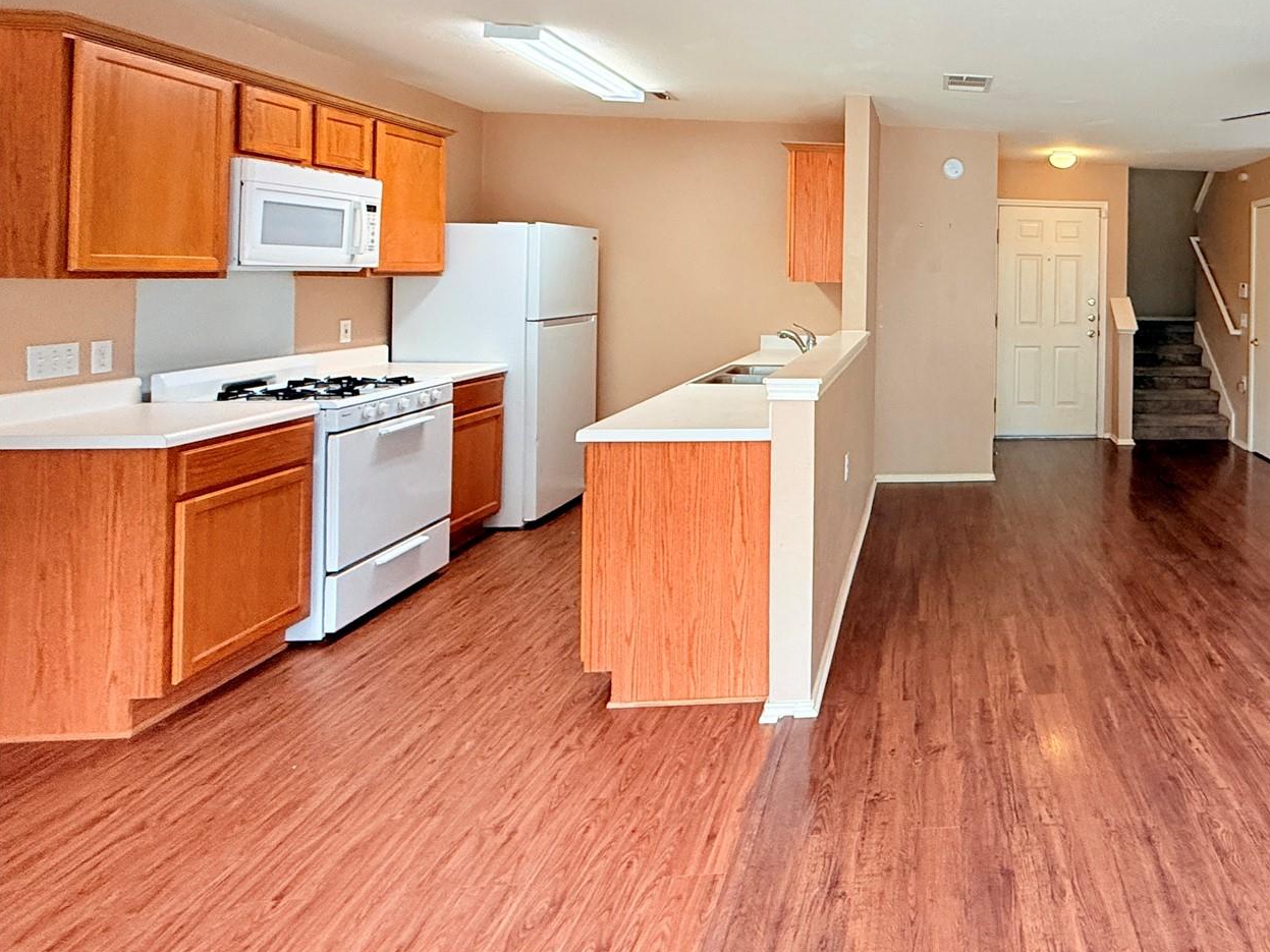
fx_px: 844
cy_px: 271
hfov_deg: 66.3
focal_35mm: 23
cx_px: 1038
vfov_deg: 56.7
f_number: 2.2
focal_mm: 2.22
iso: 250
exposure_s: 1/120
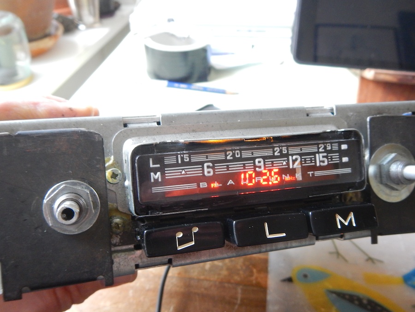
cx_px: 208
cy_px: 156
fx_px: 396
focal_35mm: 33
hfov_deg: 55.4
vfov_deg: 42.9
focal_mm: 5.9
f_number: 3.9
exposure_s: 1/20
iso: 400
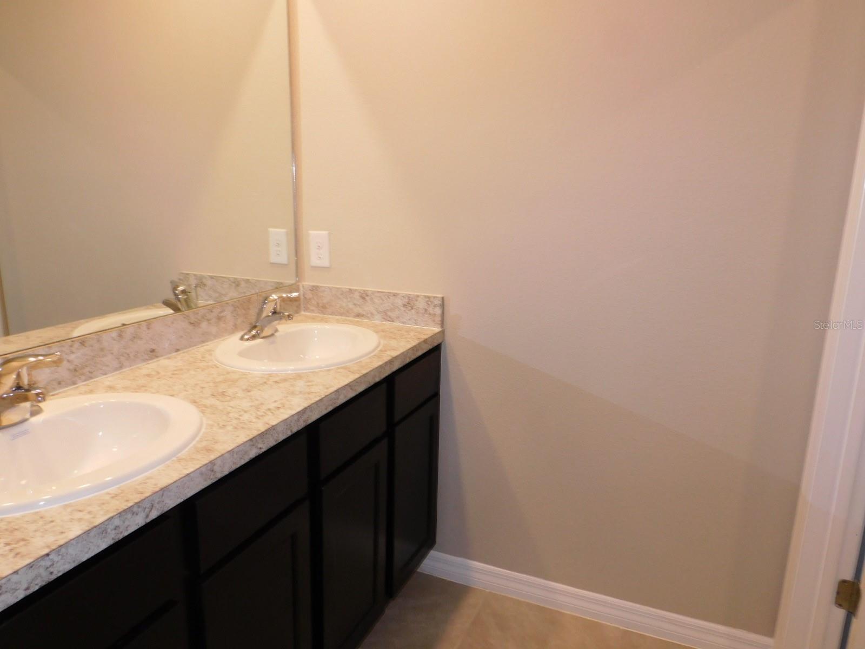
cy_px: 324
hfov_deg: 71.6
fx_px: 600
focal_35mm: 24
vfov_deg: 56.8
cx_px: 432
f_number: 3.3
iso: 200
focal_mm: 4.3
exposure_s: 1/30
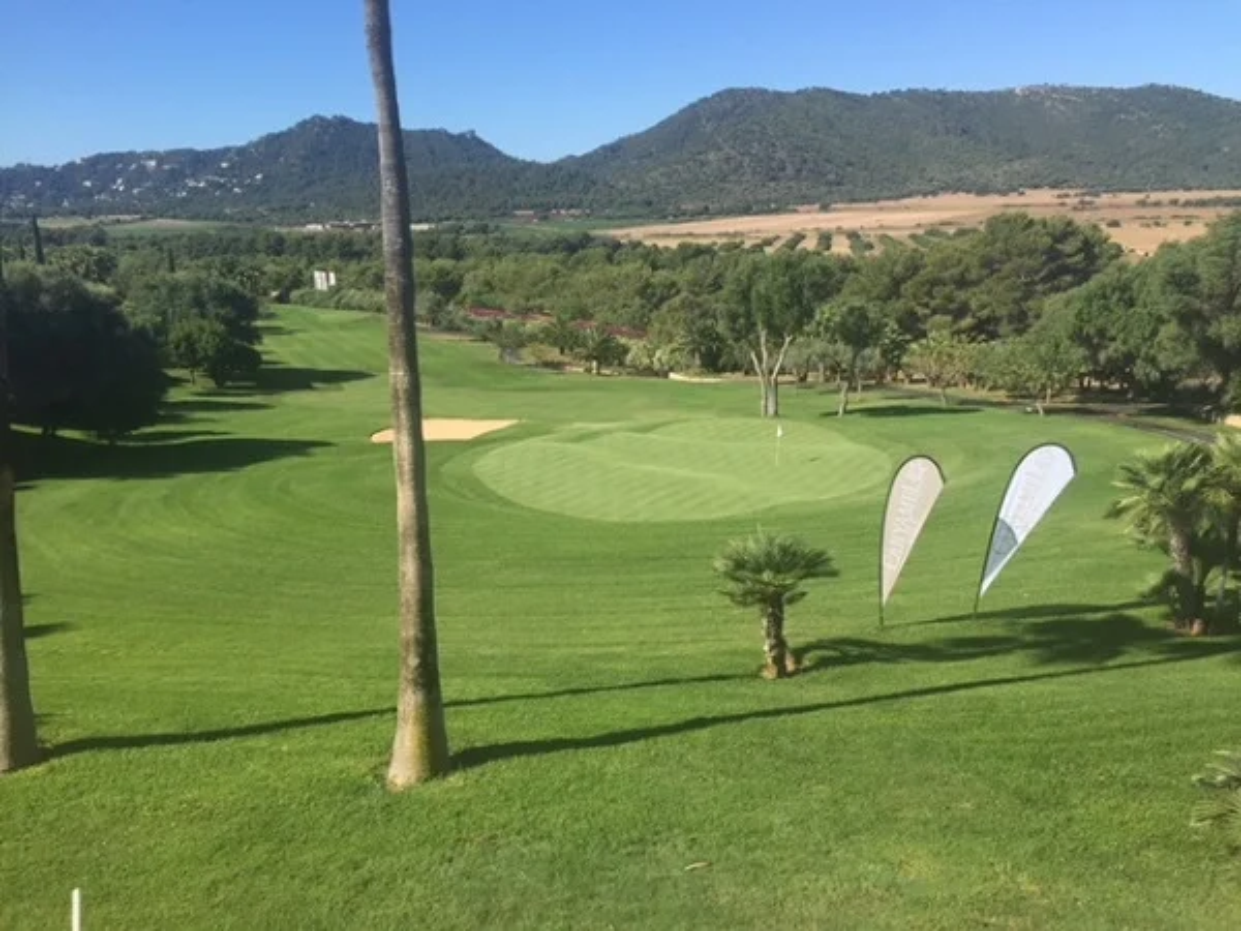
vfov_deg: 48.2
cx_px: 620
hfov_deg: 61.7
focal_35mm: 29
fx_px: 1040
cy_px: 466
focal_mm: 4.15
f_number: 2.2
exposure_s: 1/1799
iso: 32
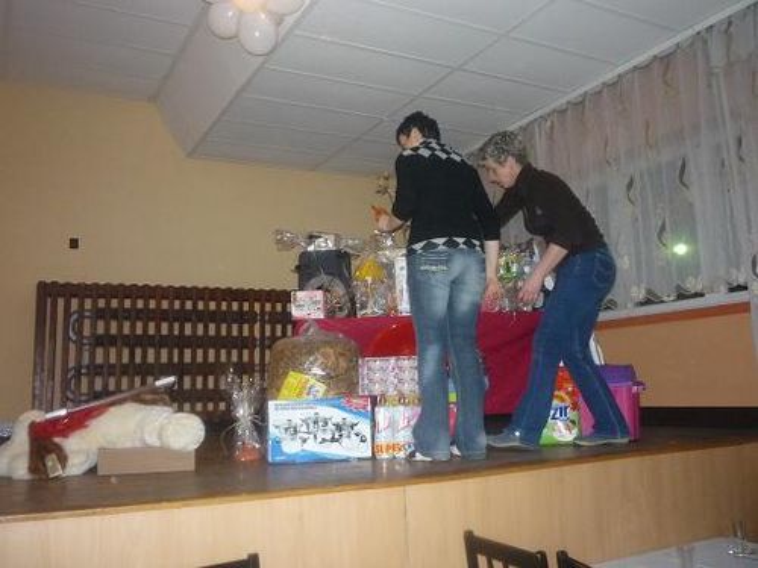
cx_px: 379
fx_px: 701
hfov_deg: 56.8
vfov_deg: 44.2
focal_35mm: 32
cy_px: 284
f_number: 3.3
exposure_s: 1/30
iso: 400
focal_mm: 5.2
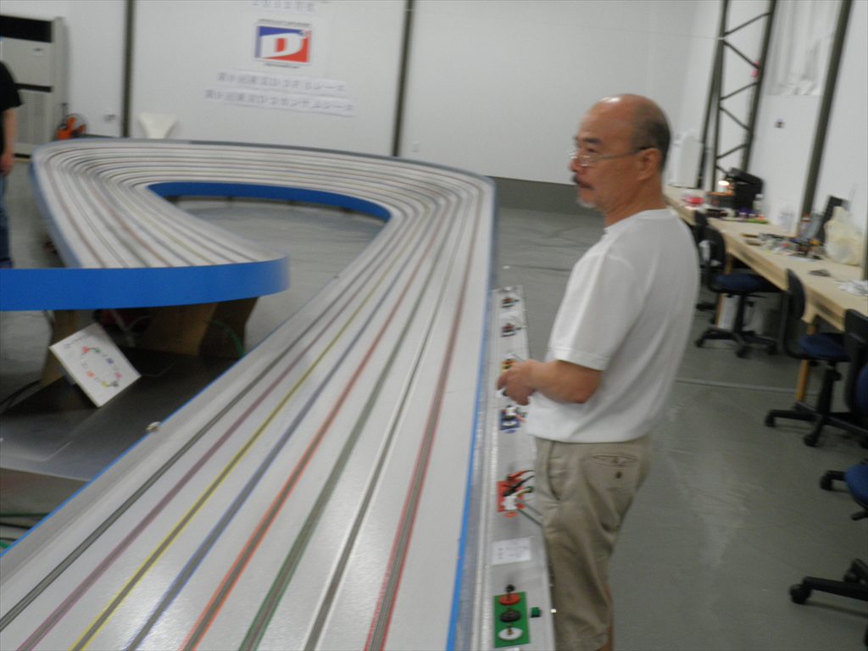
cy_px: 326
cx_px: 434
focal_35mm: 41
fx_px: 1028
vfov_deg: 35.1
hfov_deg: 45.8
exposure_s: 1/20
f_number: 3.9
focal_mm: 7.3
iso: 200
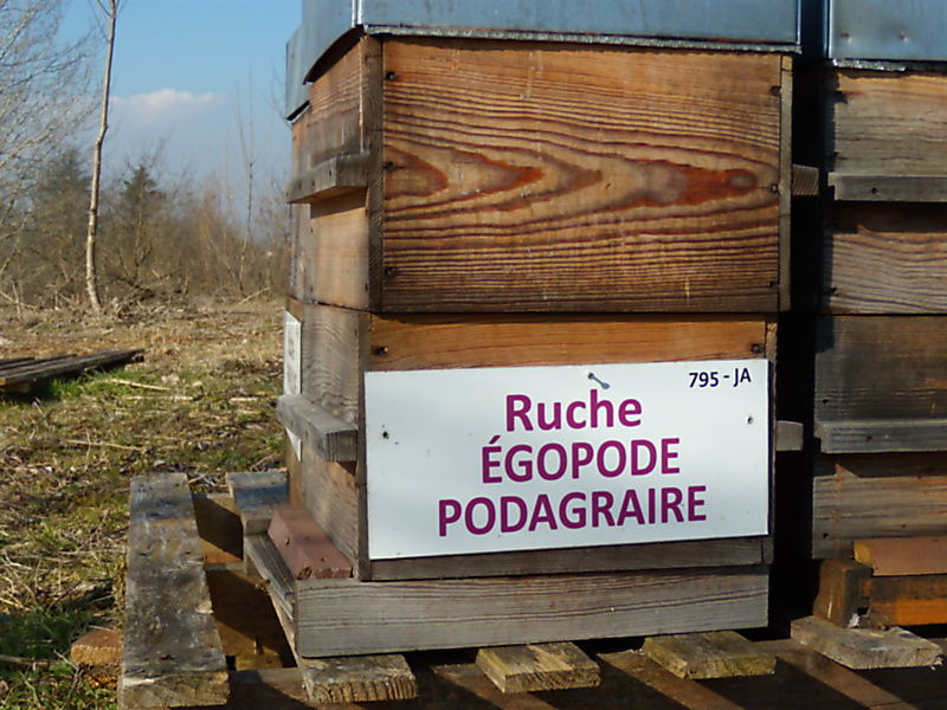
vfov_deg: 29.1
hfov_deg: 38.2
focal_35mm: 50
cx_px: 474
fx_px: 1368
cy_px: 355
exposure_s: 1/640
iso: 80
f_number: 3.8
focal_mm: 8.8
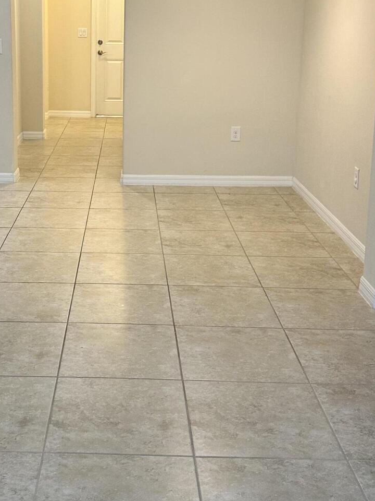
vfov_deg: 37.5
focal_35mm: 50
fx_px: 722
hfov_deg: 28.8
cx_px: 111
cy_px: 141
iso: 160
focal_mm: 6.86
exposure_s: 1/60
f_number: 1.78
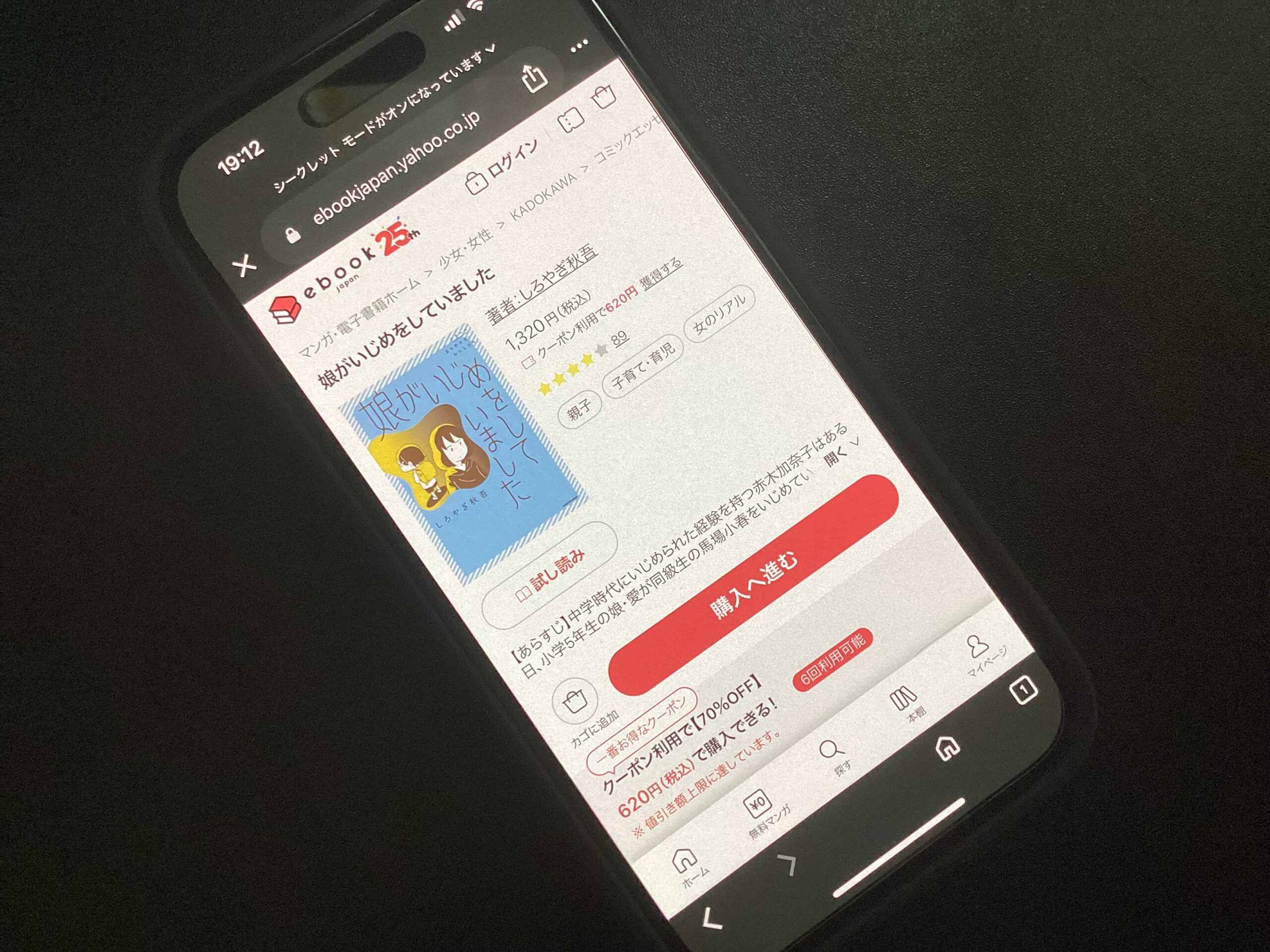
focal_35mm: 31
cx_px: 635
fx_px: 1137
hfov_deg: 58.4
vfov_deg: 45.4
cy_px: 476
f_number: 2.4
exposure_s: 1/60
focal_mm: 3.3
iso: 100
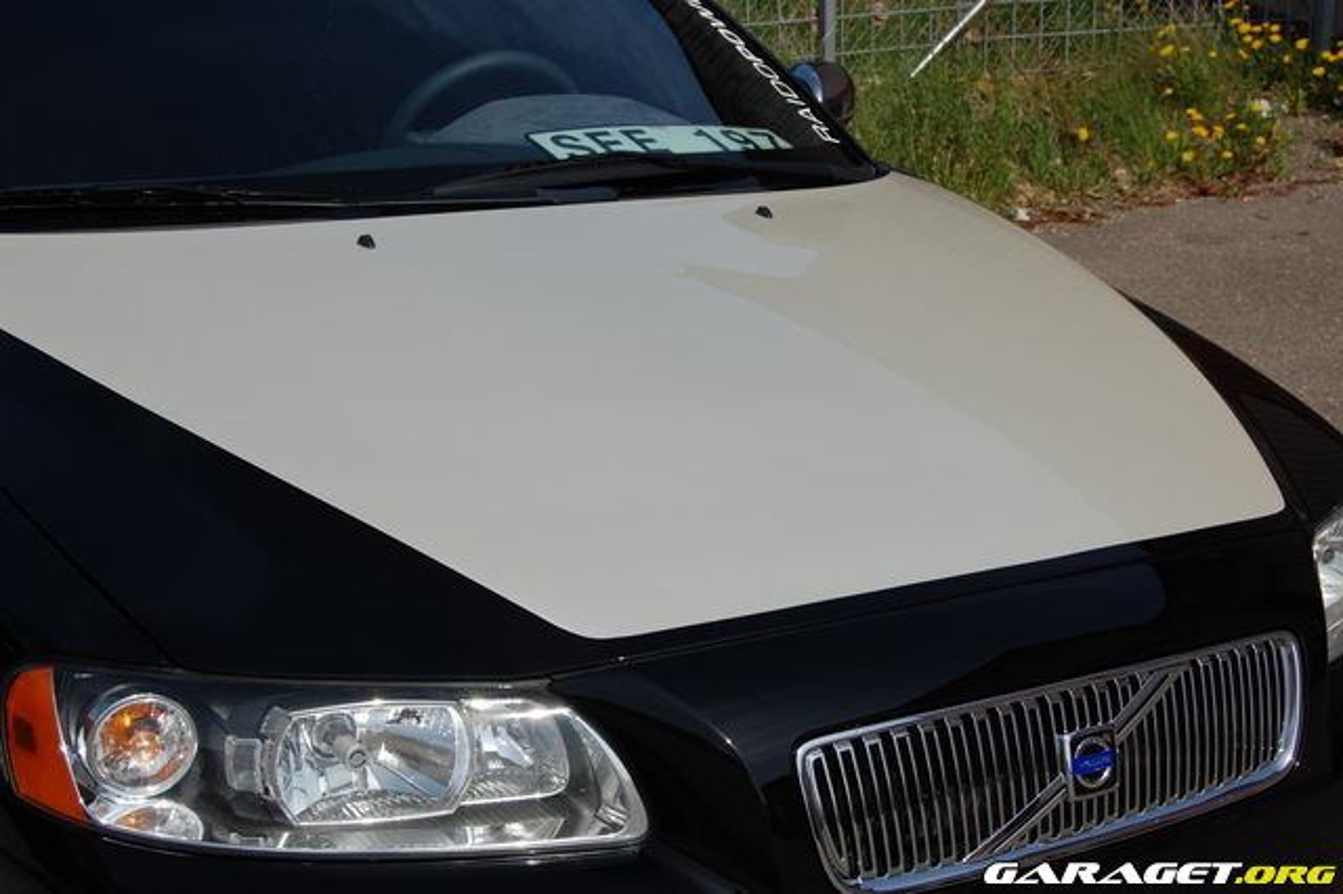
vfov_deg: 23.8
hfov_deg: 35.1
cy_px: 447
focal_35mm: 57
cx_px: 672
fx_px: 2125
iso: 200
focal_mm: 38
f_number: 11
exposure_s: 1/500
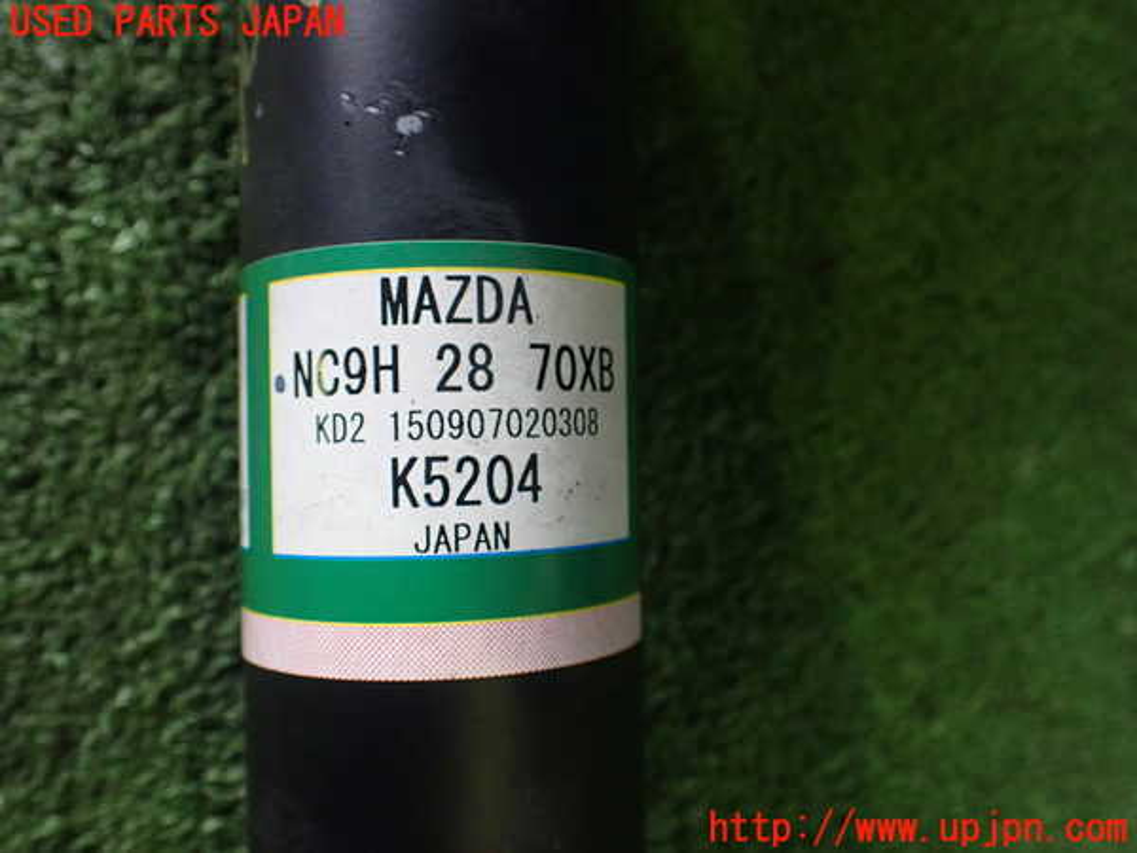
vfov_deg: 46.8
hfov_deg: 60.0
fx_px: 985
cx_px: 568
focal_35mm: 30
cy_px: 426
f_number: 2.3
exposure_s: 1/100
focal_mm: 5.4
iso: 800
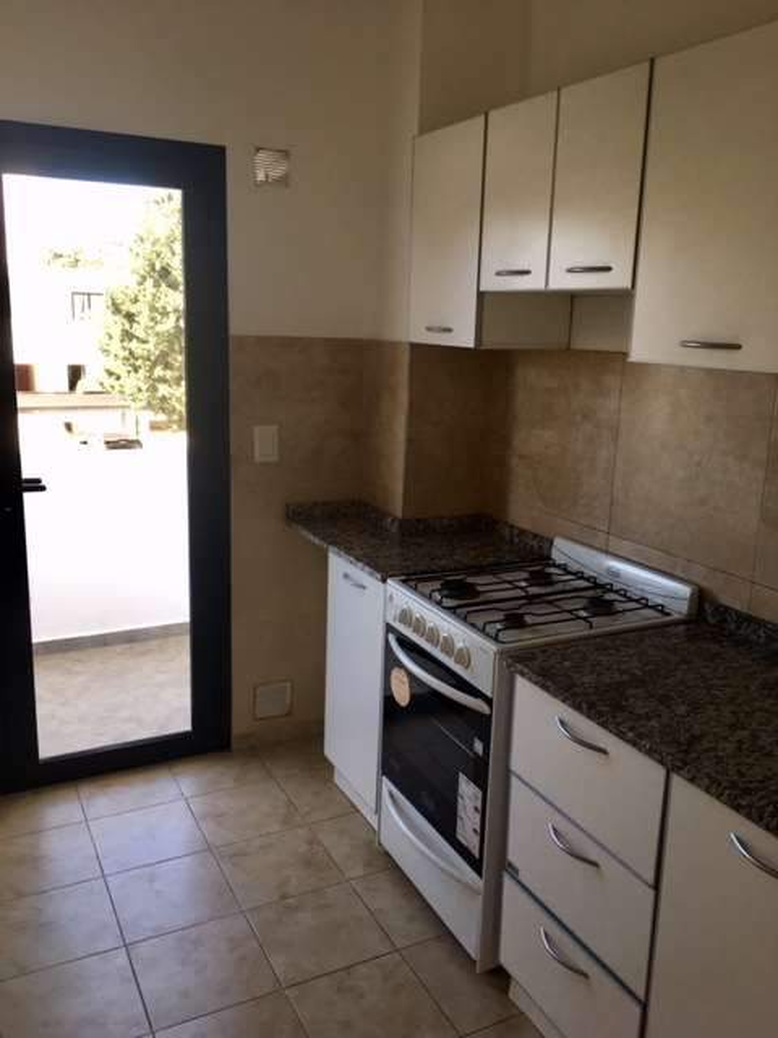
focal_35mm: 29
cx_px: 389
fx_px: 869
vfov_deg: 61.7
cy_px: 519
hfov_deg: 48.2
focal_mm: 4.15
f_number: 2.2
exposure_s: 1/100
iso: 40
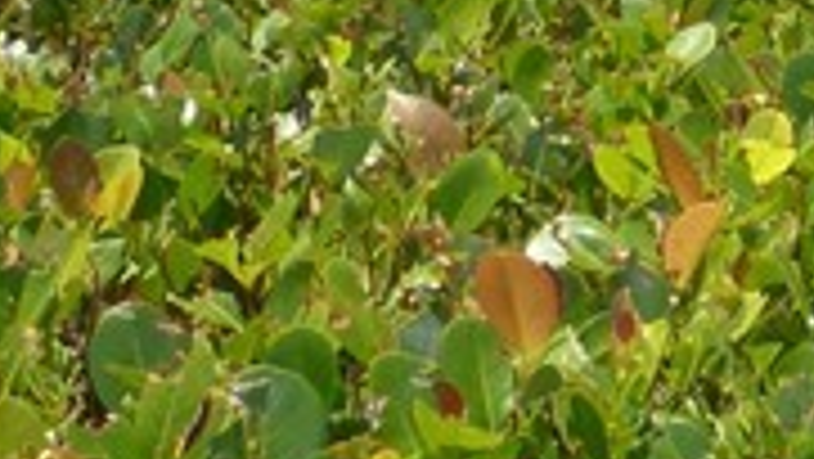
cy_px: -922
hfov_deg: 11.6
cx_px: 1178
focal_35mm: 179
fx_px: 3865
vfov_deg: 6.2
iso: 100
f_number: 3.5
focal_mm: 5.2
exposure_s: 1/500
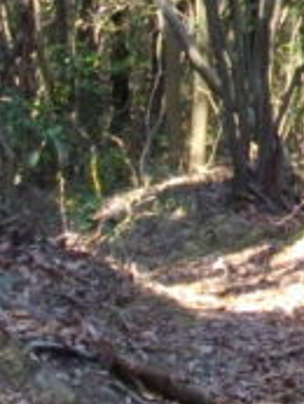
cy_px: -98
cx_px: 561
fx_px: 2561
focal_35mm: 219
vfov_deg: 8.9
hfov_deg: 6.6
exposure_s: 1/125
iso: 163
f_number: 2.8
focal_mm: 6.2
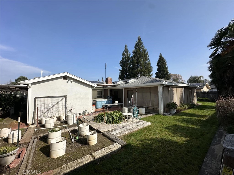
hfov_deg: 102.1
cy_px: 88
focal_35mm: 14
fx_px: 95
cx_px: 117
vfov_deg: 85.7
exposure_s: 1/2747
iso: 50
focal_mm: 2.22
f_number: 2.2
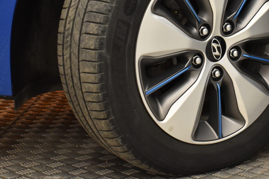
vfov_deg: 15.0
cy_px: 43
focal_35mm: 91
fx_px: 679
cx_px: 205
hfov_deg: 22.2
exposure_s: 1/60
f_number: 4.5
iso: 2000
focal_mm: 35
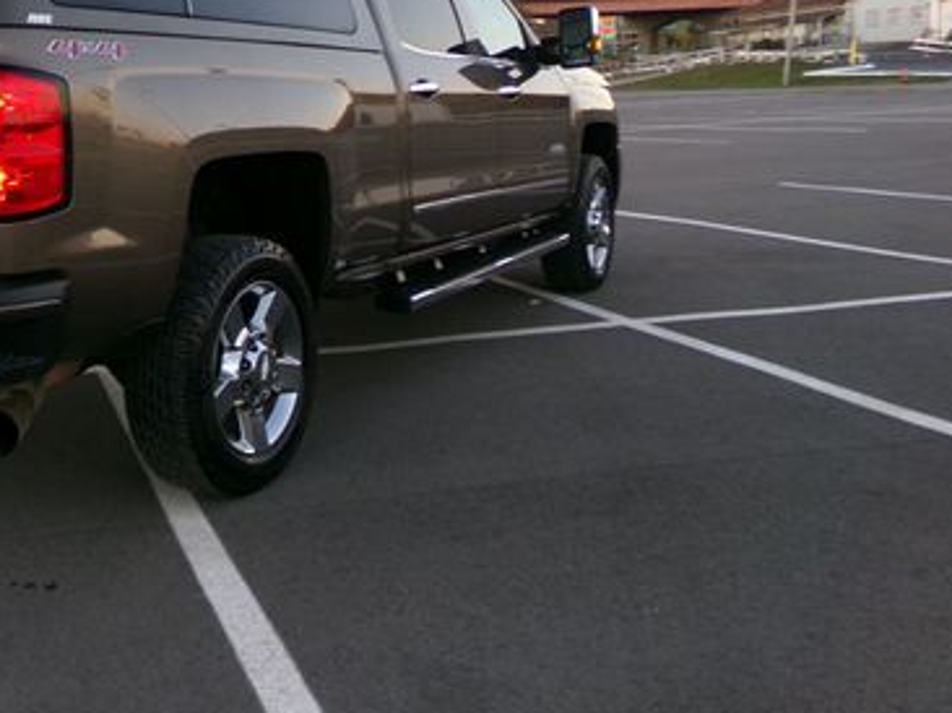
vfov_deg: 34.0
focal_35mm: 42
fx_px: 1154
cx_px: 159
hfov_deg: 42.3
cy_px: 232
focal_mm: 4.3
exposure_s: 1/38
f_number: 3.7
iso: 100
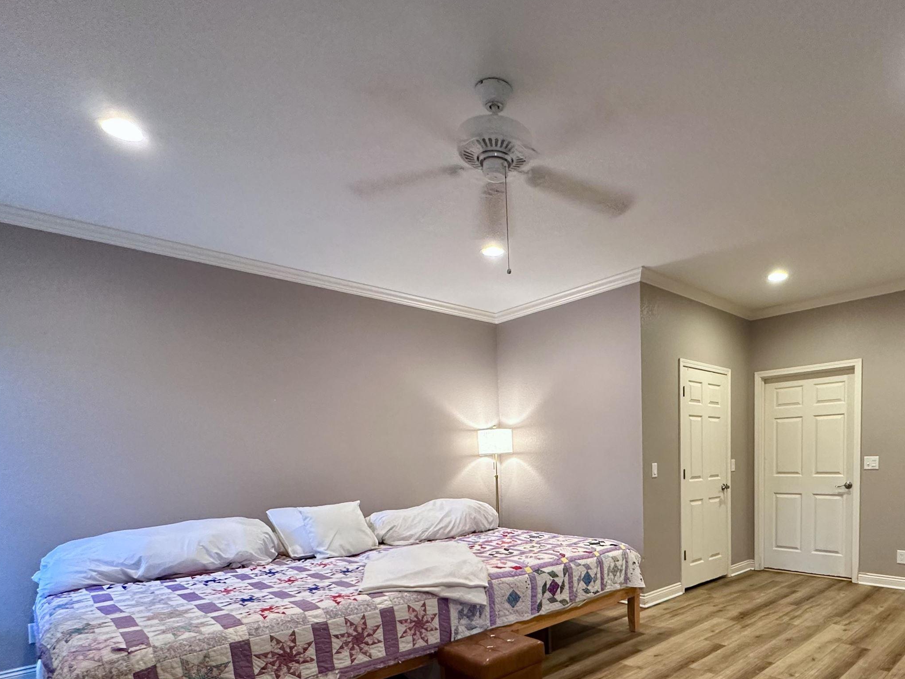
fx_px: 549
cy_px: 498
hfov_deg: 77.6
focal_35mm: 21
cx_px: 567
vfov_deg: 60.4
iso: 320
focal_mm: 2.22
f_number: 2.2
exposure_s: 1/60
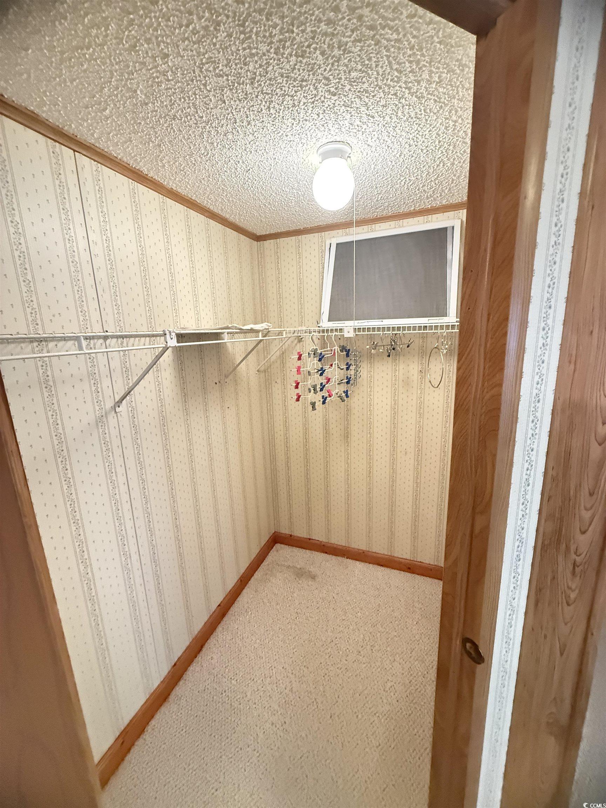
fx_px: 327
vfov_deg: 102.1
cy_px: 404
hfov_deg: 85.7
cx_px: 303
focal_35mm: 14
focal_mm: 2.22
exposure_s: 1/40
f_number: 2.2
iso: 1000
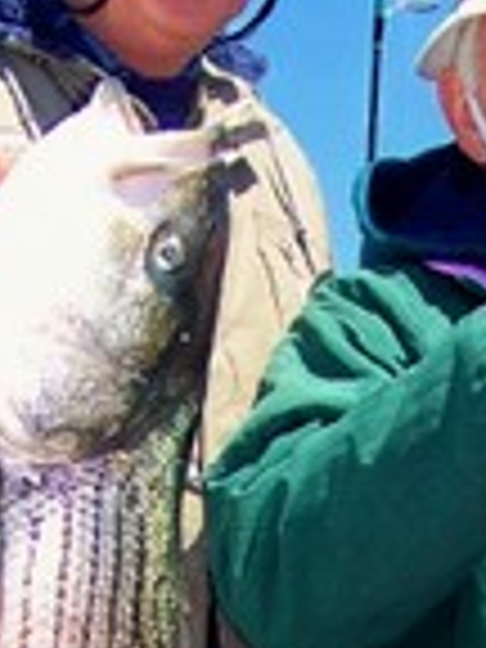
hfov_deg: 11.1
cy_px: 763
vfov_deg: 14.4
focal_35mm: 133
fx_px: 2490
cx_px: 410
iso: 64
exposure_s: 1/400
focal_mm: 5.85
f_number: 2.8
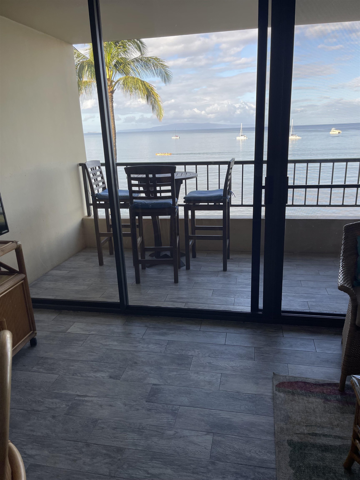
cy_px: 240
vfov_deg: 69.4
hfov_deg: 54.9
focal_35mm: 25
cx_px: 180
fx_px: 347
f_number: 1.6
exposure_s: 1/397
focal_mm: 5.1
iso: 32
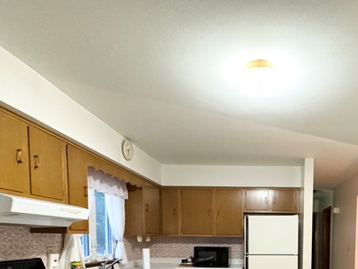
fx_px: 290
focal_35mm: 28
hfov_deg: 60.2
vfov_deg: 43.6
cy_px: 261
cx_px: 266
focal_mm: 2.22
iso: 640
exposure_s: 1/60
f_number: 2.2
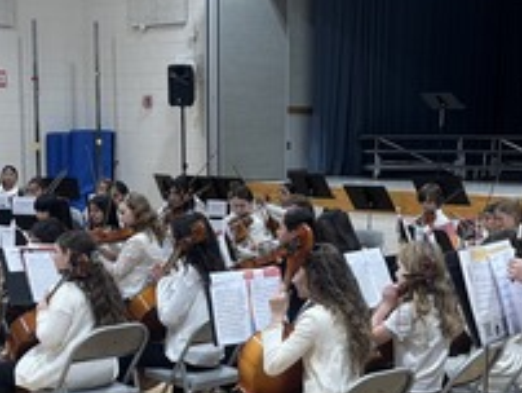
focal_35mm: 72
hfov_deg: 27.0
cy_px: 349
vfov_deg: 20.1
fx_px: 1087
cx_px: 266
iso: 100
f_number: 1.6
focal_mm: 5.96
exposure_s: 1/60
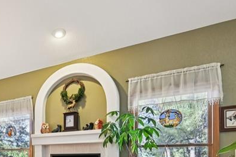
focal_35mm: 36
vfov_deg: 34.0
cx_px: -8
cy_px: 153
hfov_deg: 44.0
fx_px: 236
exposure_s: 1/15
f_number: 8
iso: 400
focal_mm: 14
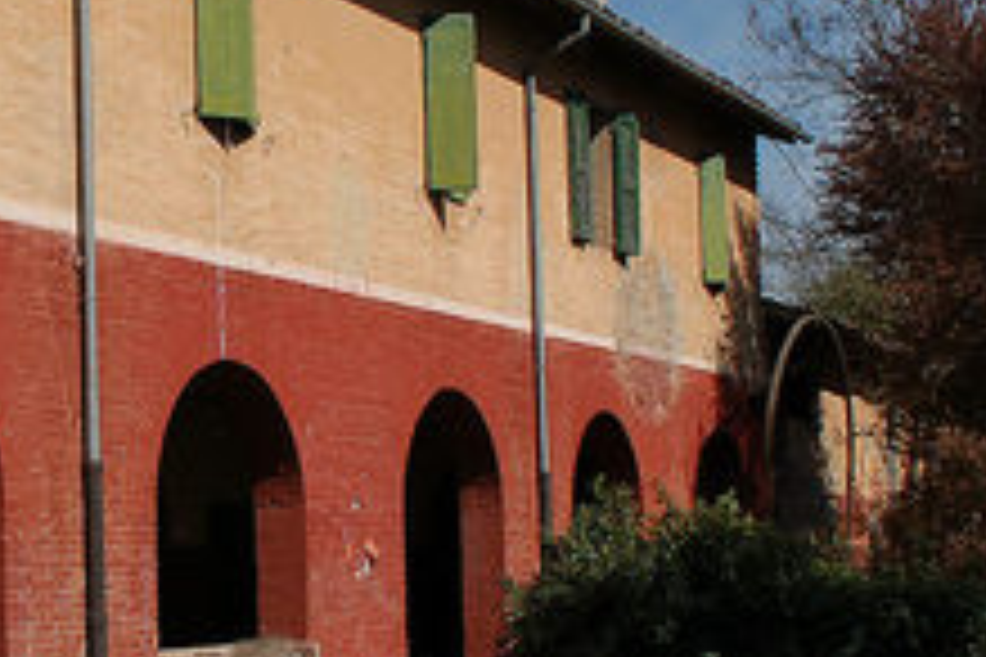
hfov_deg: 25.9
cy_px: 432
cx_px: 0
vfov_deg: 18.4
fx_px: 2027
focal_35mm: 74
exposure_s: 1/800
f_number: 9
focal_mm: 18
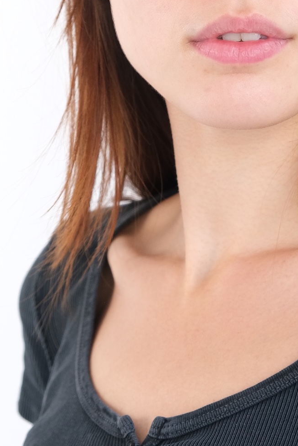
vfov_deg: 12.2
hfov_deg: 8.1
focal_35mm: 168
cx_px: 265
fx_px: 2085
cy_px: 94
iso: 800
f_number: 5
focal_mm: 48.4
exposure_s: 1/125
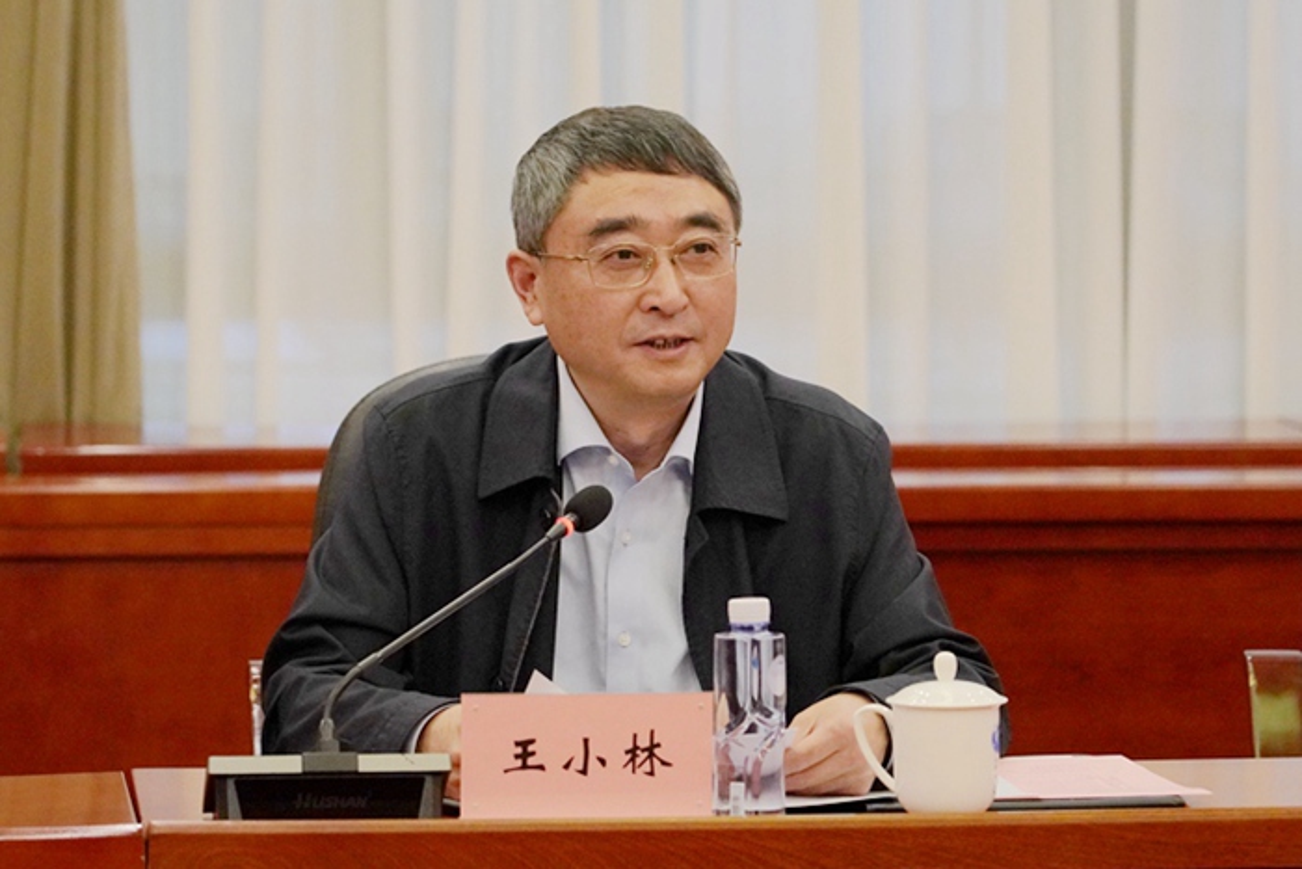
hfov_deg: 19.5
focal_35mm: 105
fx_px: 3798
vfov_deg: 13.0
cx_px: 651
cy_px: 434
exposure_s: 1/200
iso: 4000
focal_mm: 105
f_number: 4.5
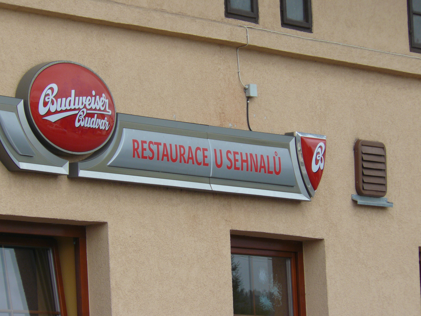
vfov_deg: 5.4
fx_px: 3320
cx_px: 210
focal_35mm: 273
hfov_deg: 7.3
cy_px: 158
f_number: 5.6
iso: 100
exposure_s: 1/200
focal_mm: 45.4
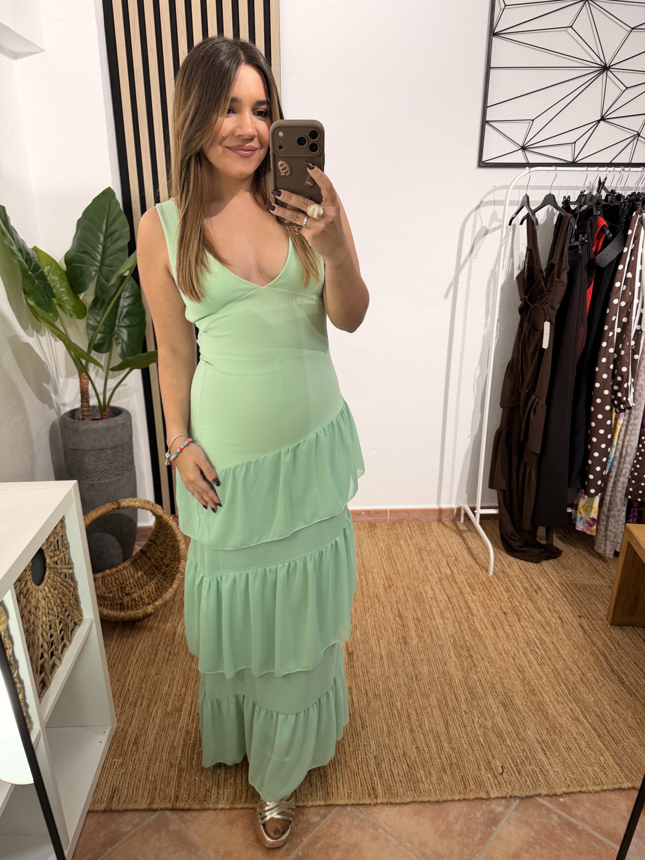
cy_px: 430
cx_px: 322
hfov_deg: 56.8
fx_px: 596
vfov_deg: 71.6
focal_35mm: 24
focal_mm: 6.76
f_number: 1.78
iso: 64
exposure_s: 1/100
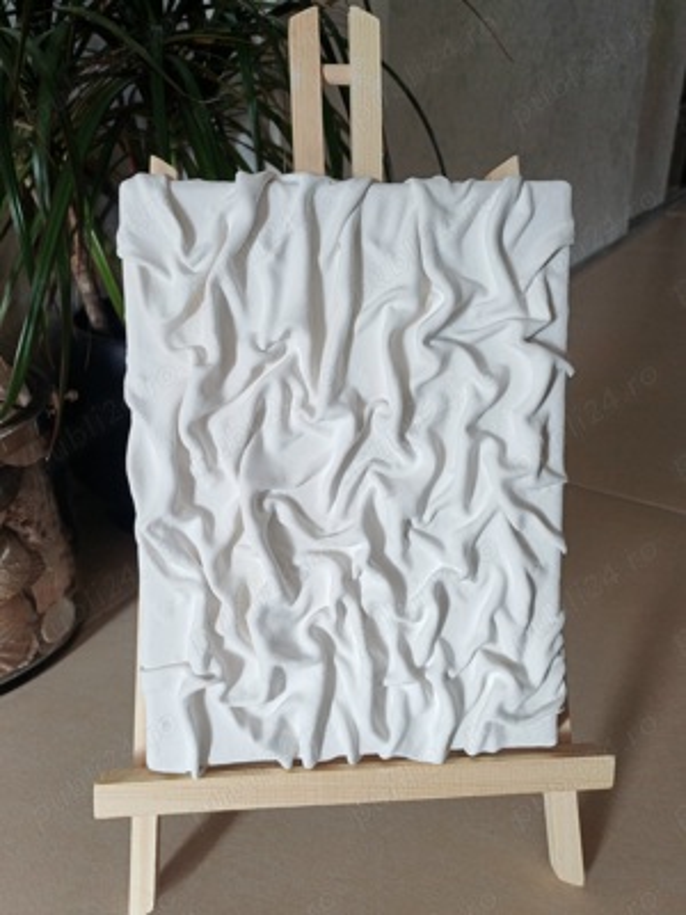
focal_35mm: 25
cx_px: 343
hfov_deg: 54.9
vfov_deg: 69.4
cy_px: 458
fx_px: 661
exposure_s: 1/50
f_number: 1.8
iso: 64
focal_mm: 4.65
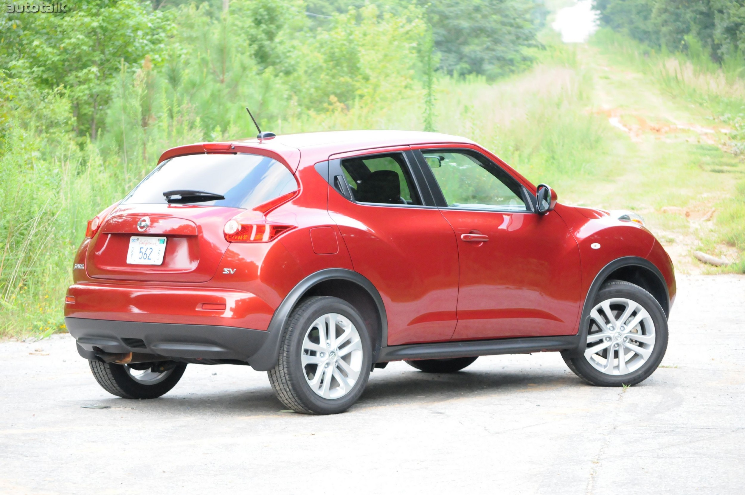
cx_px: 372
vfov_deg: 10.1
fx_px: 2791
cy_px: 248
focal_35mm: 135
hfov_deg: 15.2
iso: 2000
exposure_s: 1/125
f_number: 5.6
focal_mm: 90
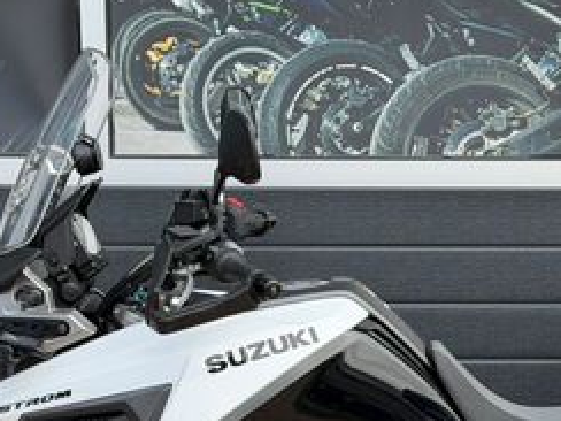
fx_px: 2042
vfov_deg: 11.6
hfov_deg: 15.6
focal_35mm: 126
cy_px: 465
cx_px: 421
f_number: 1.78
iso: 80
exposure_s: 1/2342
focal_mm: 6.76
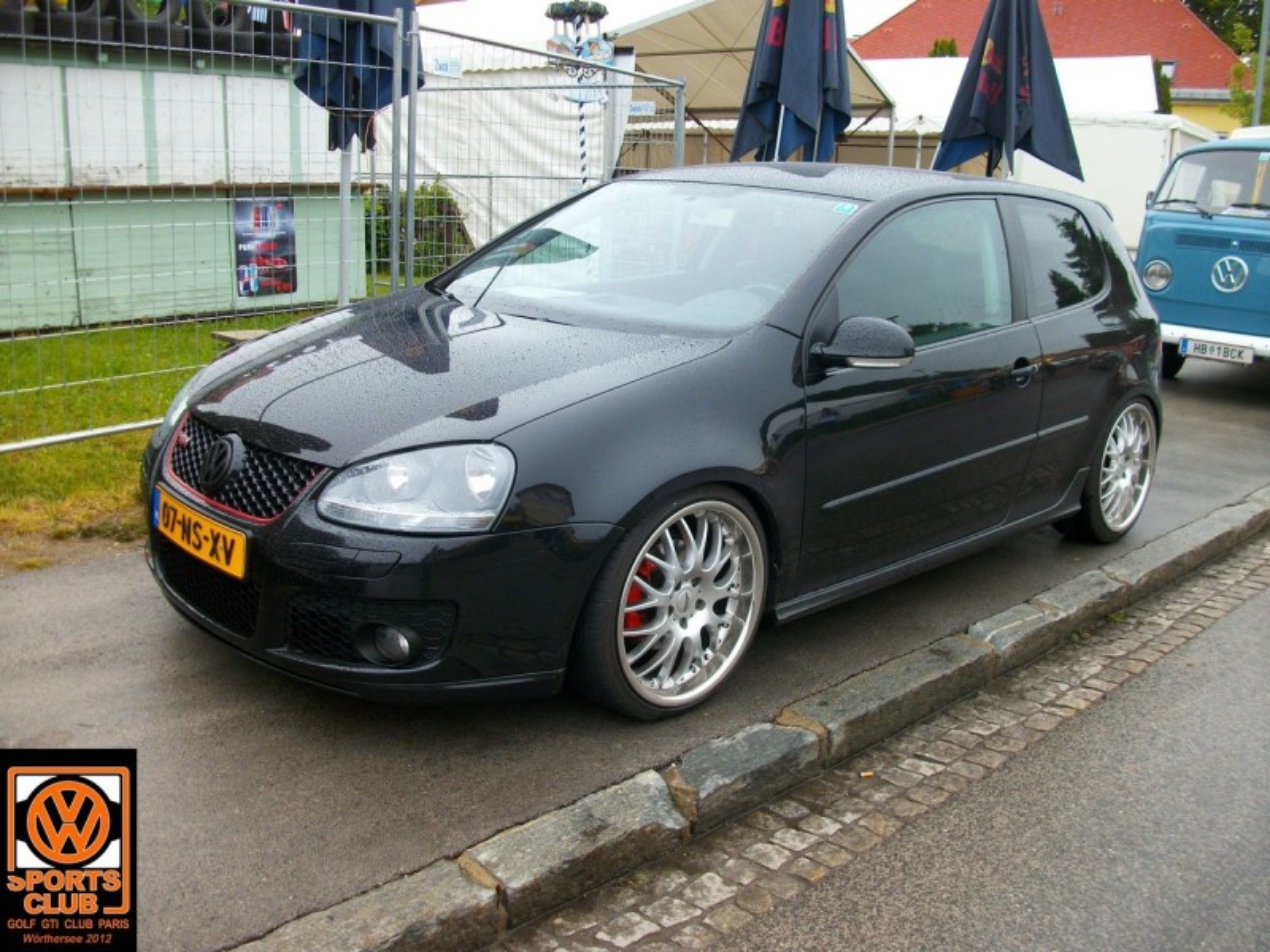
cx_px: 635
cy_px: 476
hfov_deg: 54.0
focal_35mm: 34
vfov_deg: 41.8
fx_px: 1247
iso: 80
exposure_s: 1/197
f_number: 2.9
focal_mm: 5.7
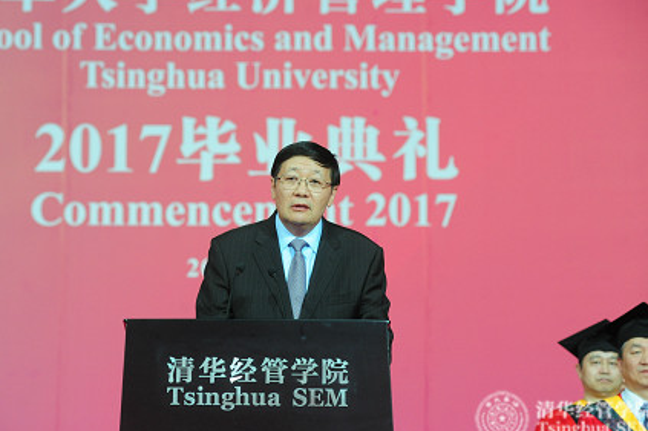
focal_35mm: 142
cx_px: 285
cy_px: 201
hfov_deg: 14.5
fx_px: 2553
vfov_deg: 9.6
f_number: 8
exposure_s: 1/100
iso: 2500
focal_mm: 120
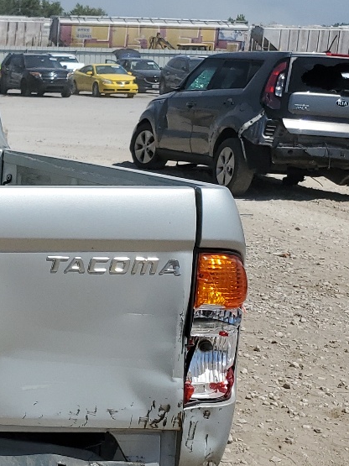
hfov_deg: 17.6
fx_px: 1009
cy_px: 301
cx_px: -176
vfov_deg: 25.9
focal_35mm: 75
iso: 50
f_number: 1.5
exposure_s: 1/10000
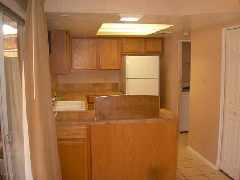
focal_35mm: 38
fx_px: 263
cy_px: 90
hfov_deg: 49.0
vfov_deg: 37.7
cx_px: 120
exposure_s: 1/30
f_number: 2.8
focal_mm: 6.3
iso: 50
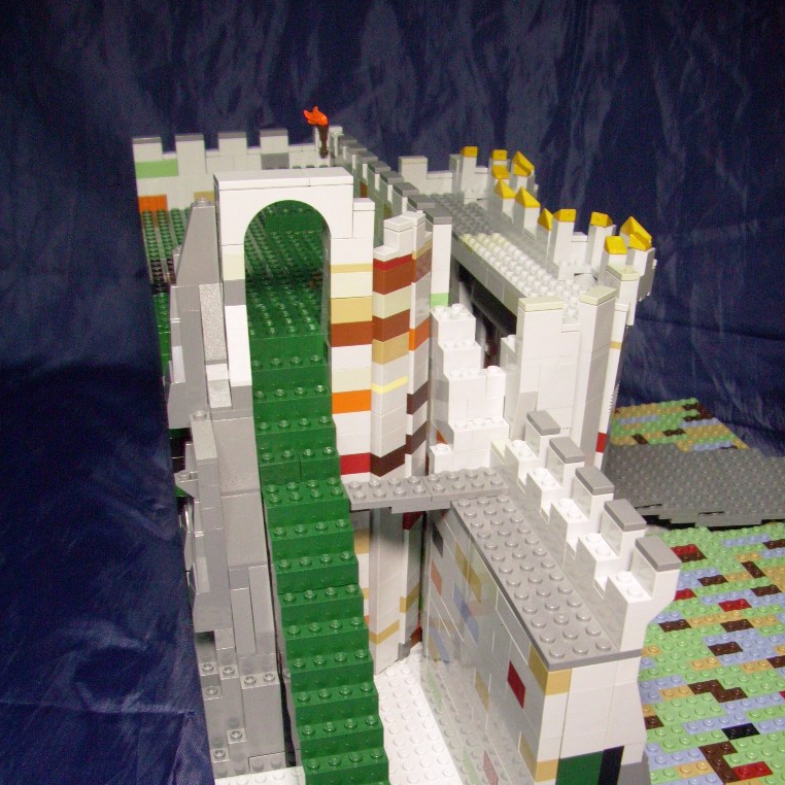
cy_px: 489
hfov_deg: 43.9
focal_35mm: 38
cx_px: 394
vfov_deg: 43.5
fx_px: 975
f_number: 2.9
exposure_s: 1/13
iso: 160
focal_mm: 5.7
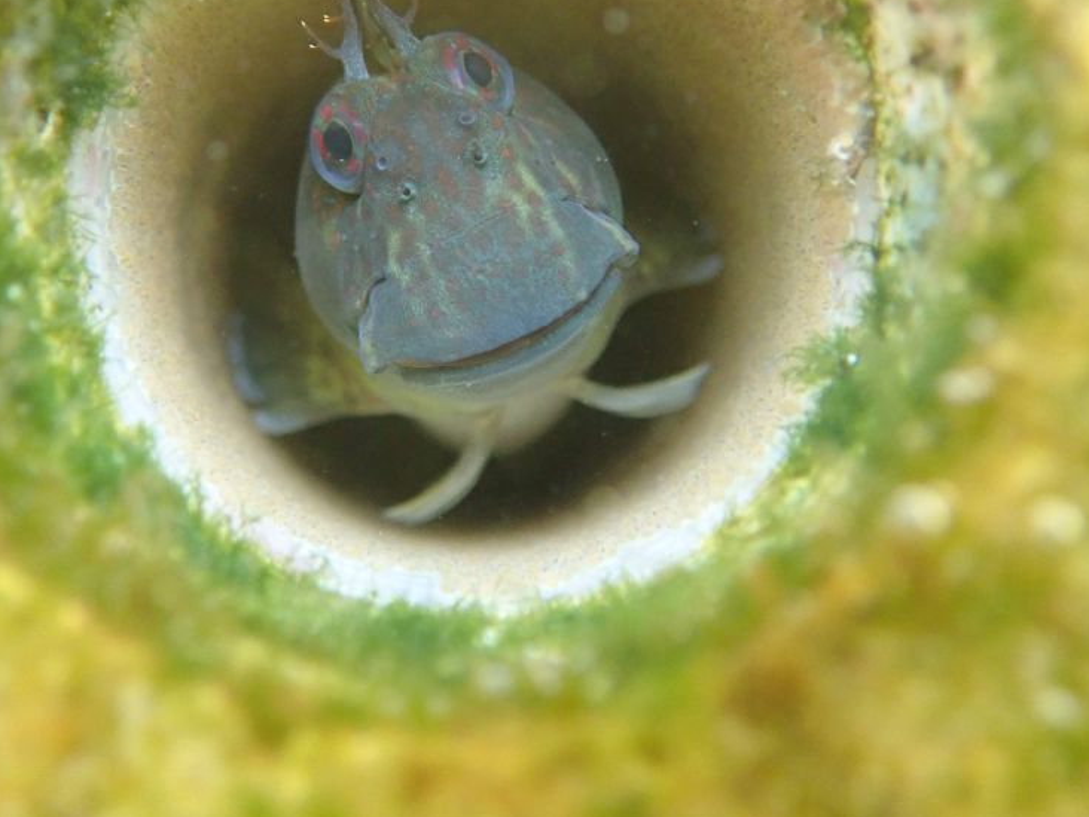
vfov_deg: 34.9
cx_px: 492
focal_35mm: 41
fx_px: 1290
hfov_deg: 45.7
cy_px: 289
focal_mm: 5.5
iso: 800
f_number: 2.3
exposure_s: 1/80
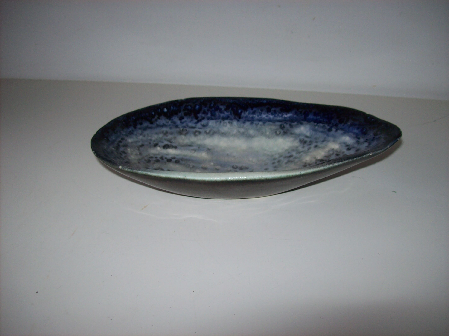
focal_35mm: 36
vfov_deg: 39.6
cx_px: 224
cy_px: 168
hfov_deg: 51.4
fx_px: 467
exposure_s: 1/64
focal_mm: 6
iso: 80
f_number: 2.7
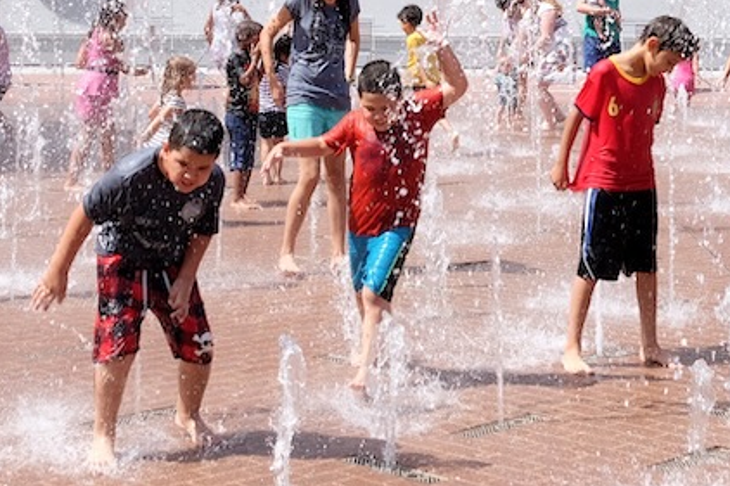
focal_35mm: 91
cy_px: -171
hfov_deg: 22.4
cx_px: 356
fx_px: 1844
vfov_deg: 14.3
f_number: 6.4
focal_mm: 21.6
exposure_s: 1/350
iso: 200
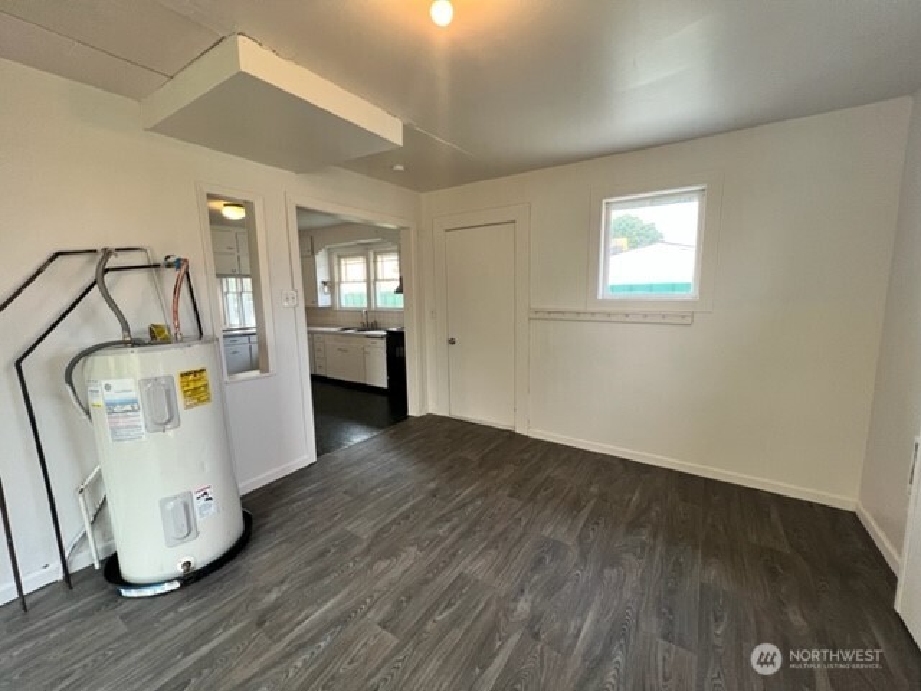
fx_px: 346
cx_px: 460
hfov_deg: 106.2
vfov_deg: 89.9
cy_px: 346
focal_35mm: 13
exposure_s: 1/99
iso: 160
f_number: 1.8
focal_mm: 1.57
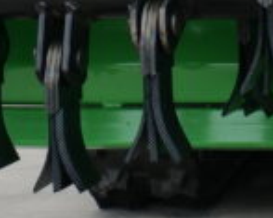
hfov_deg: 13.6
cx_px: 438
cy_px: -49
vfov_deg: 11.5
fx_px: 1056
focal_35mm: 131
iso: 250
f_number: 11
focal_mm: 20
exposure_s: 1/60
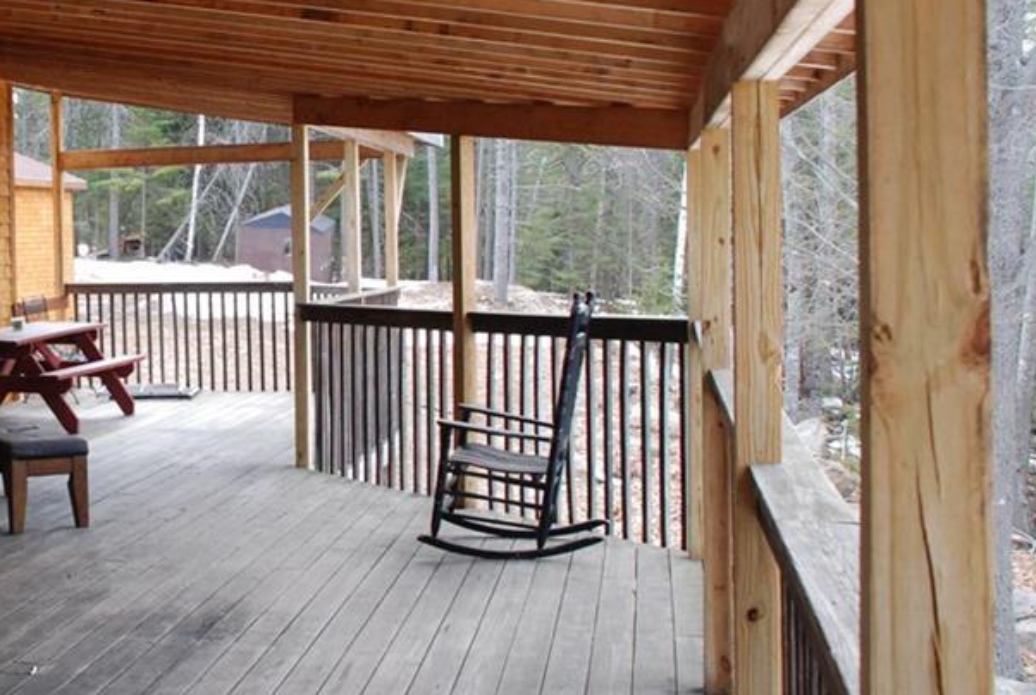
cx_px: 177
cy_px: 269
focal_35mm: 51
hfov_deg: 37.2
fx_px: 1471
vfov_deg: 26.5
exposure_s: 1/160
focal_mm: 20
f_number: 6.3
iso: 800
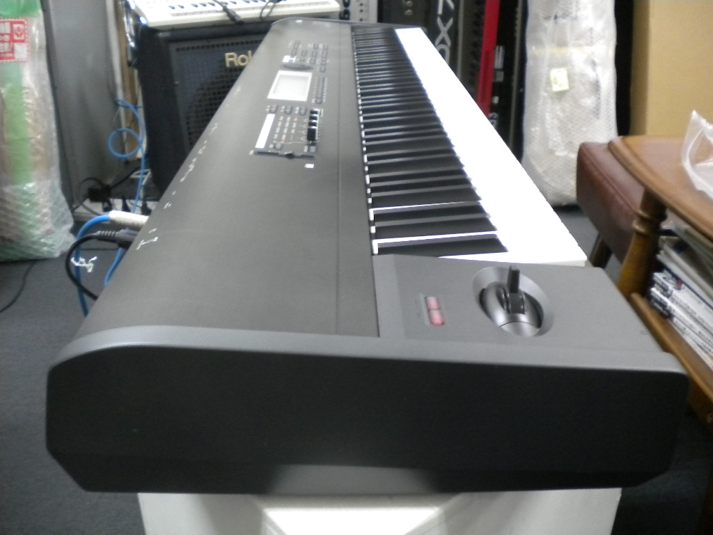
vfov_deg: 40.7
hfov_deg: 52.6
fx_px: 721
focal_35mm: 35
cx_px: 356
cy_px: 268
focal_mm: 6.3
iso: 400
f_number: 3.1
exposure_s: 1/18
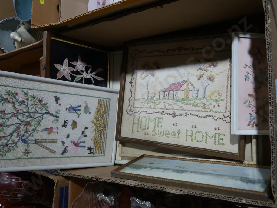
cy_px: 104
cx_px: 138
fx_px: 272
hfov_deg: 53.9
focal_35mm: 34
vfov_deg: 41.8
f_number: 4
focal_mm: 17
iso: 250
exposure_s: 1/60
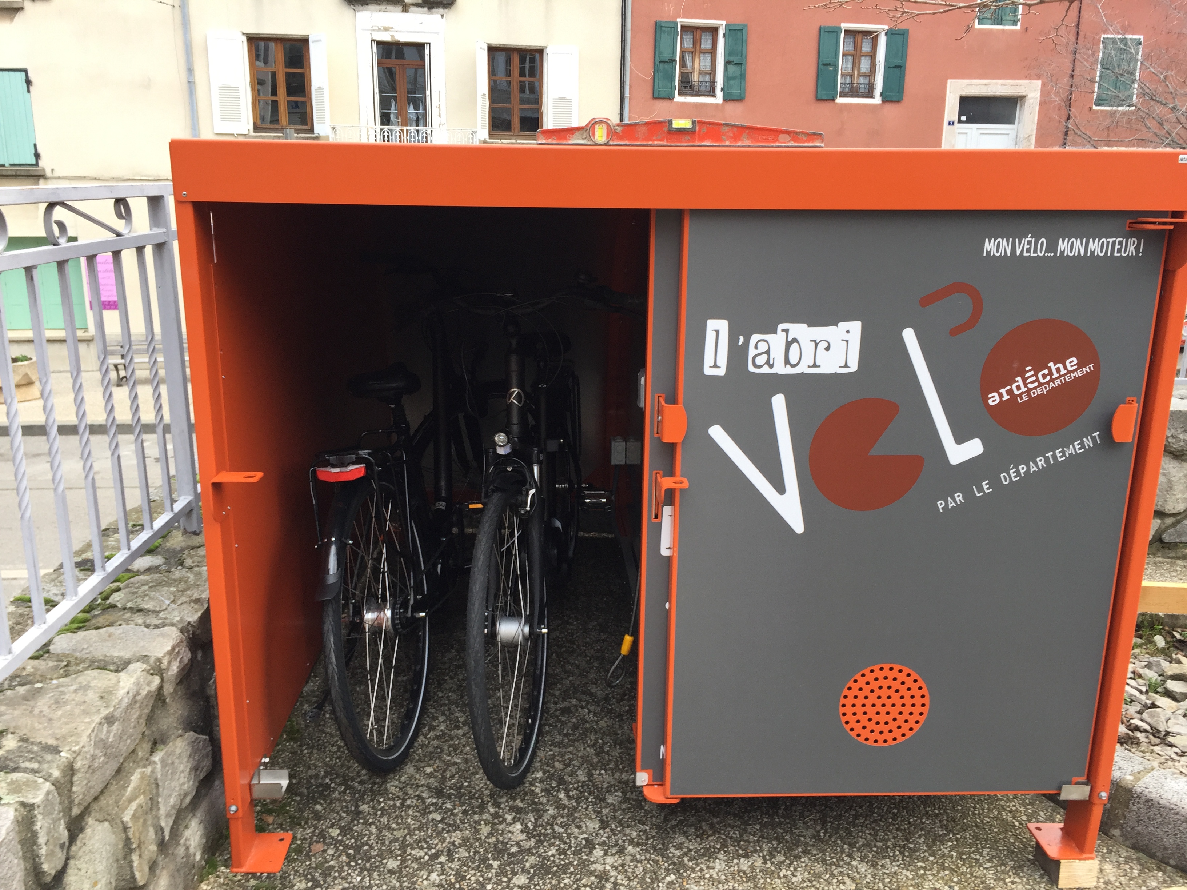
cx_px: 594
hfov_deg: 61.7
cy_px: 445
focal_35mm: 29
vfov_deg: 48.2
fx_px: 994
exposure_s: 1/50
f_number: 2.2
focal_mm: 4.15
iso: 40
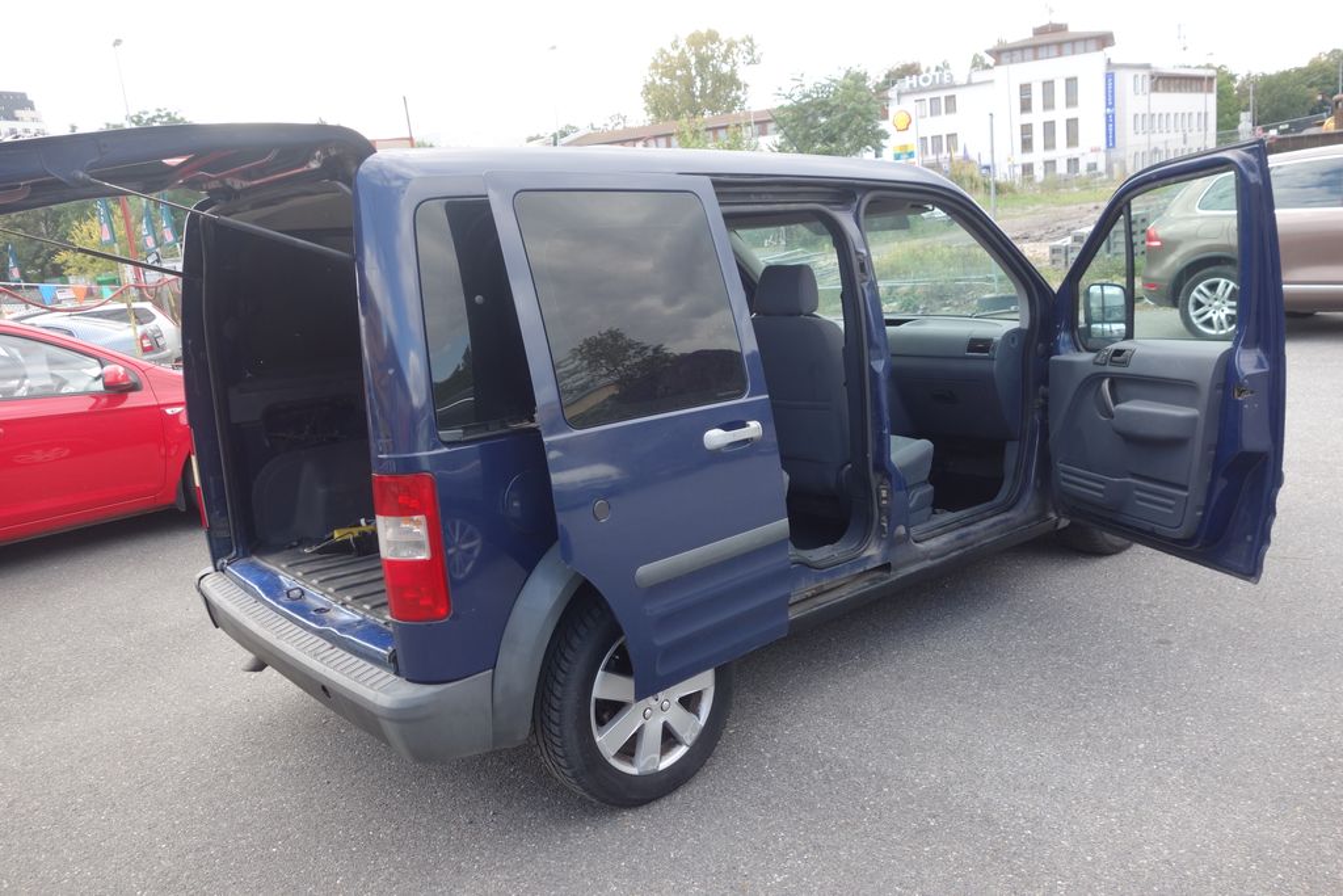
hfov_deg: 65.5
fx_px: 1045
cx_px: 672
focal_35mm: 28
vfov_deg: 46.4
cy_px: 448
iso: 125
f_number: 4
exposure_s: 1/100
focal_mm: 10.4
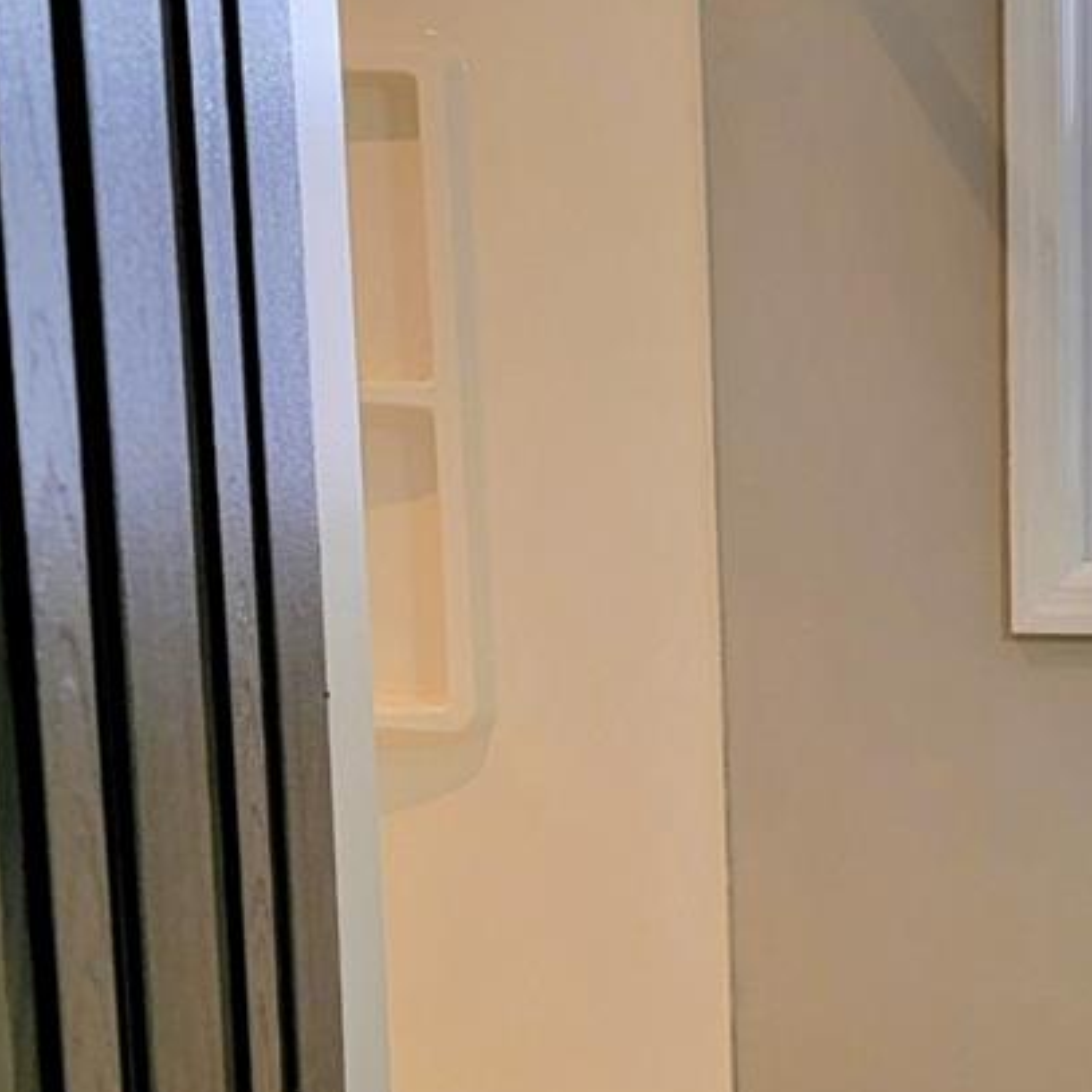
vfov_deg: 21.3
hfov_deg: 20.1
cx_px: 1360
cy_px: 918
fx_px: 2855
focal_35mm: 80
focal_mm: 6.7
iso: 100
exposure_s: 1/120
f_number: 1.8
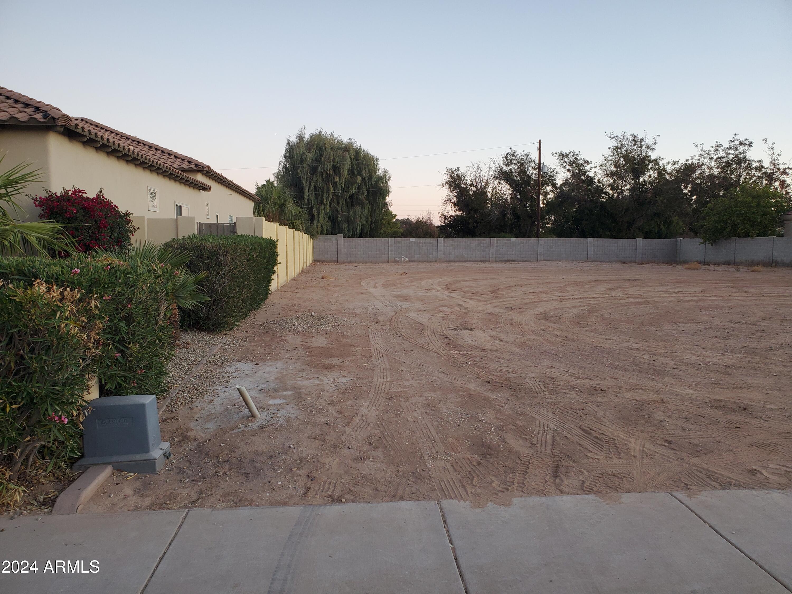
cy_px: 297
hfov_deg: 67.3
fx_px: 595
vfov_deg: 53.1
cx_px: 396
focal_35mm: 26
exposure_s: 1/120
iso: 160
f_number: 2.4
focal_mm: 4.3
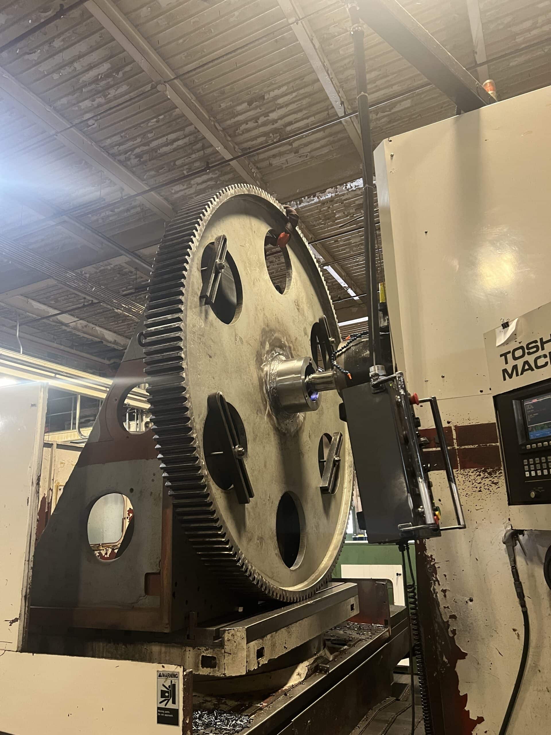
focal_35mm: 26
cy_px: 368
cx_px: 276
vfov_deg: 67.3
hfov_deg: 53.1
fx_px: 552
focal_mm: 5.7
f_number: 1.5
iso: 500
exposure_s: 1/60
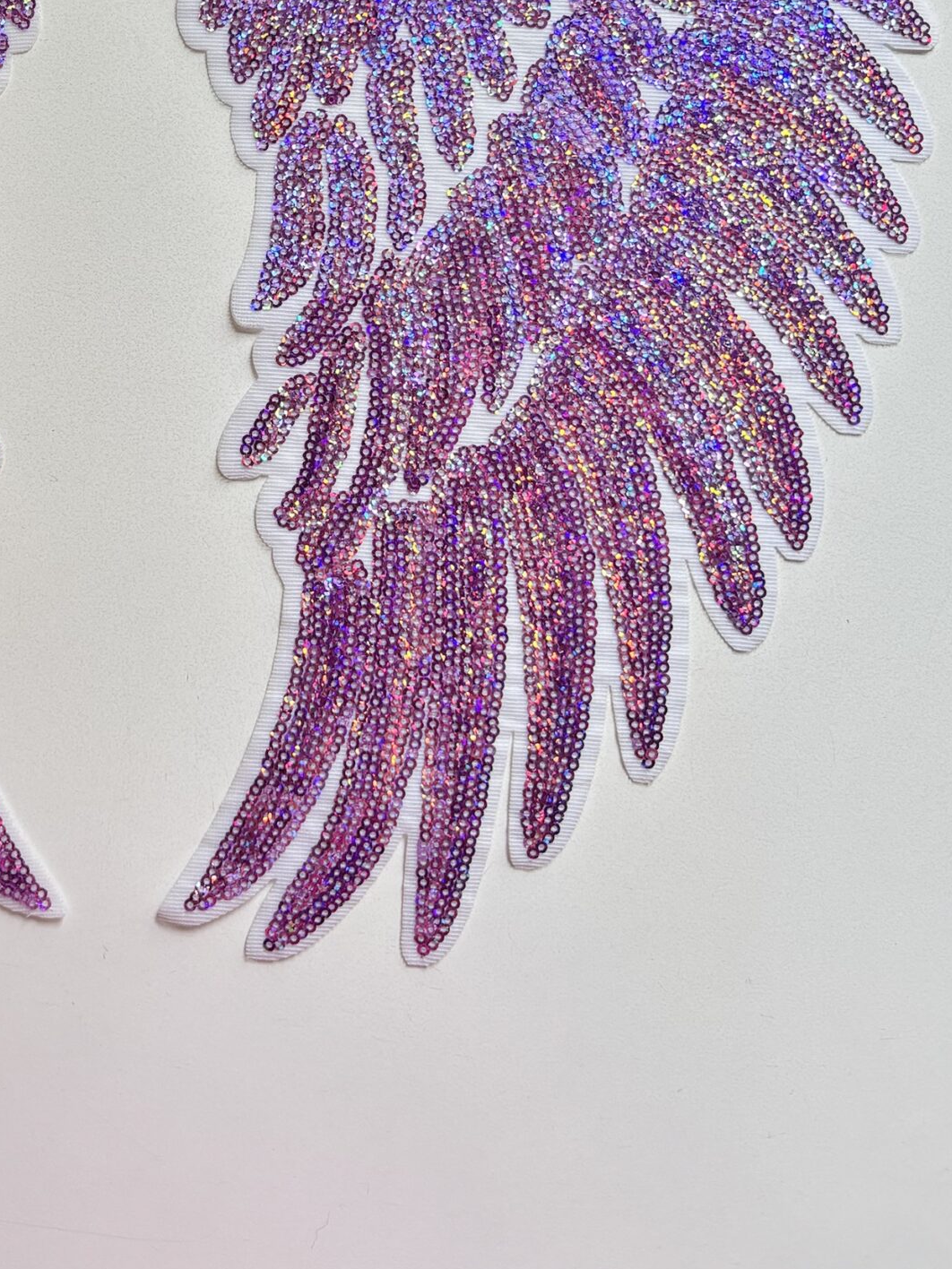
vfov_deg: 37.8
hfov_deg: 29.8
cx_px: 121
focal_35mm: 47
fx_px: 1723
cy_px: 128
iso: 64
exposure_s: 1/121
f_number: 1.6
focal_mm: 5.96
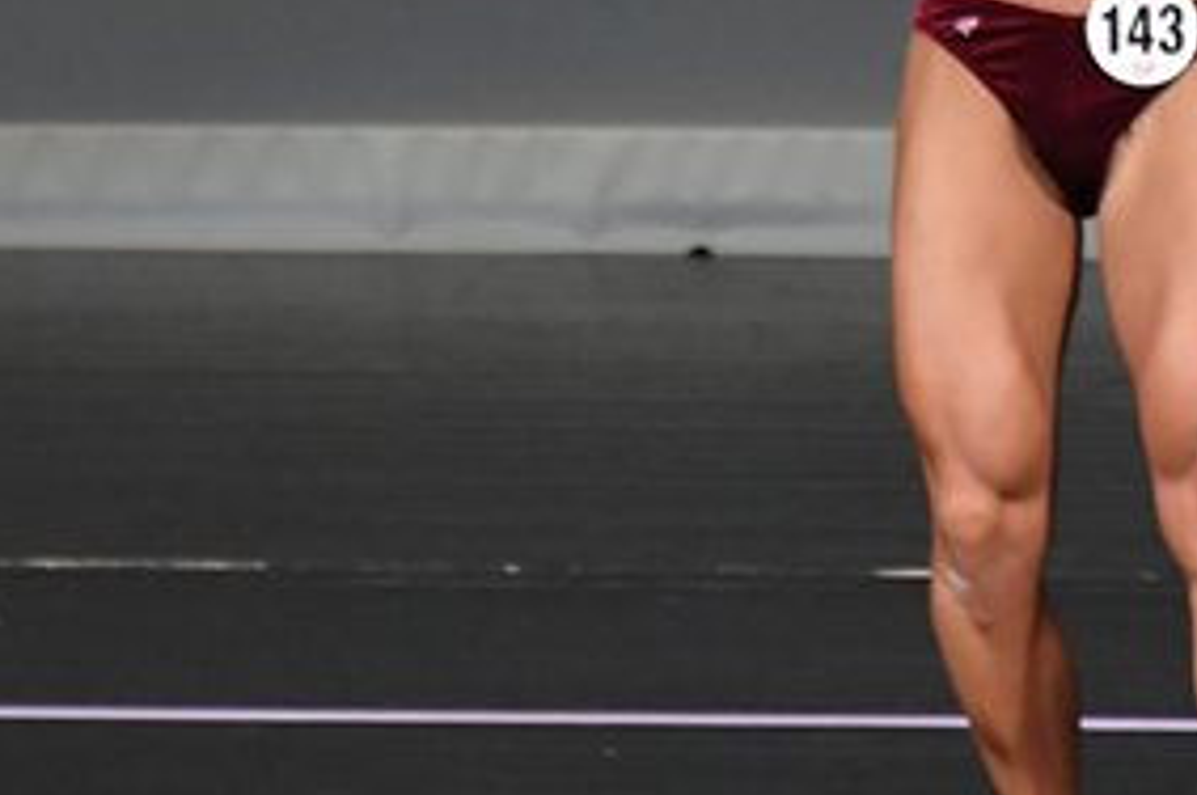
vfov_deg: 1.3
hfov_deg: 2.0
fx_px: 34141
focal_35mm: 1028
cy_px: -8
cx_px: 1144
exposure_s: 1/400
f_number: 5.6
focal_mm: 250
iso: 4000
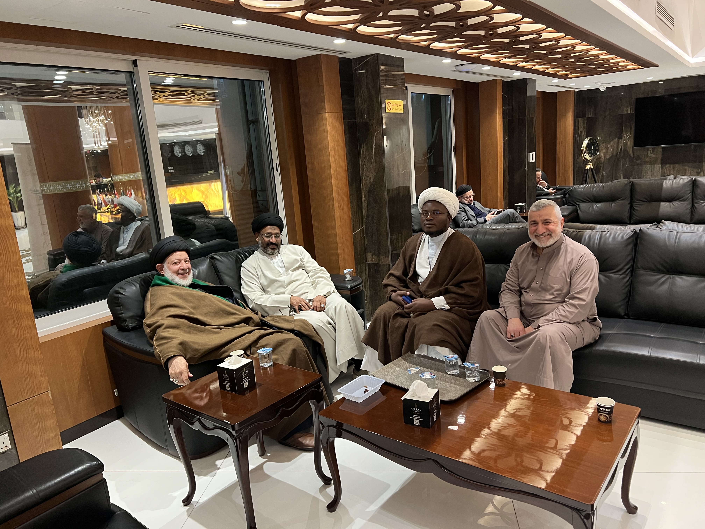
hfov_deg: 67.3
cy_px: 264
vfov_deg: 53.1
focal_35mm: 26
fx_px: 530
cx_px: 352
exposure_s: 1/50
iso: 500
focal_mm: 5.7
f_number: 1.5
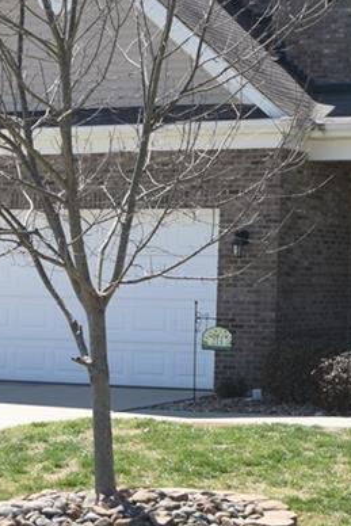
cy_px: 110
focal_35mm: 95
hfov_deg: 13.7
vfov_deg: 21.2
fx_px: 1388
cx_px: 499
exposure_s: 1/200
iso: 100
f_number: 7.1
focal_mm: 24
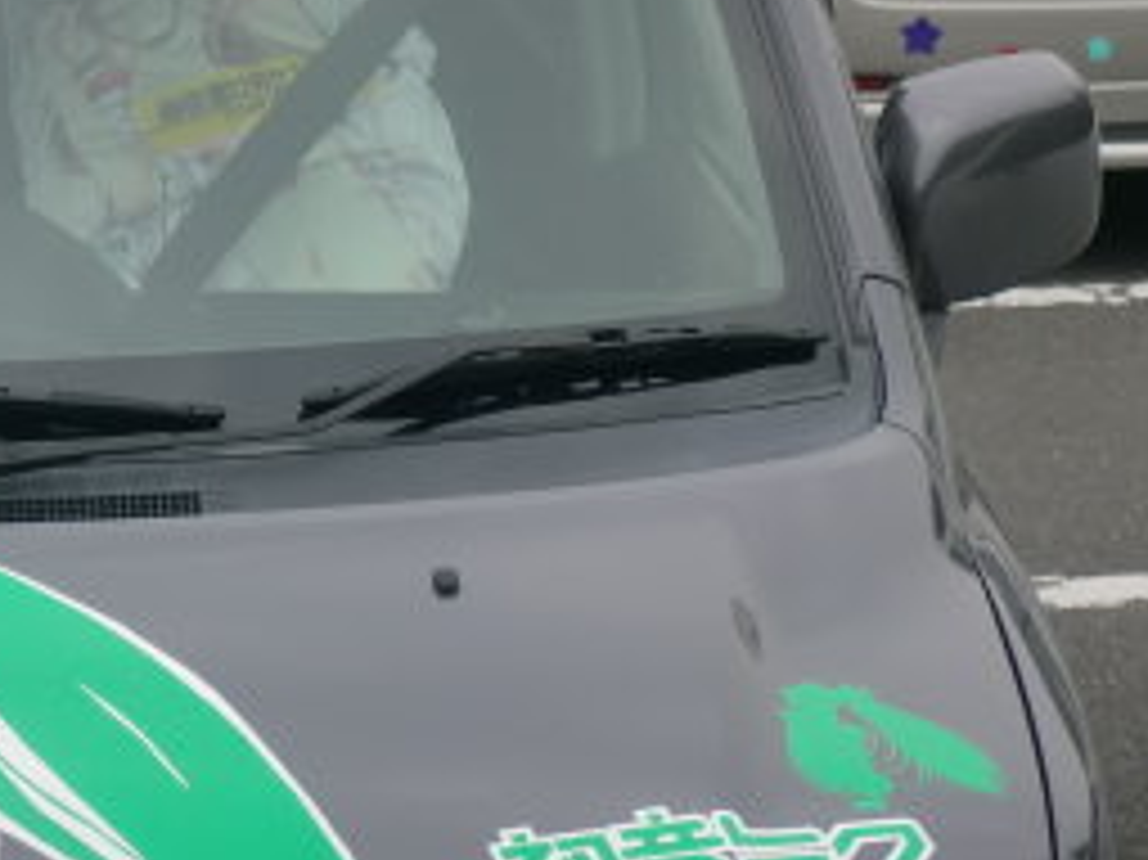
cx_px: -207
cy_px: 540
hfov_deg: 12.6
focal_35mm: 153
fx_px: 5072
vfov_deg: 9.7
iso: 64
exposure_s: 1/320
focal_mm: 11.2
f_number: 4.2
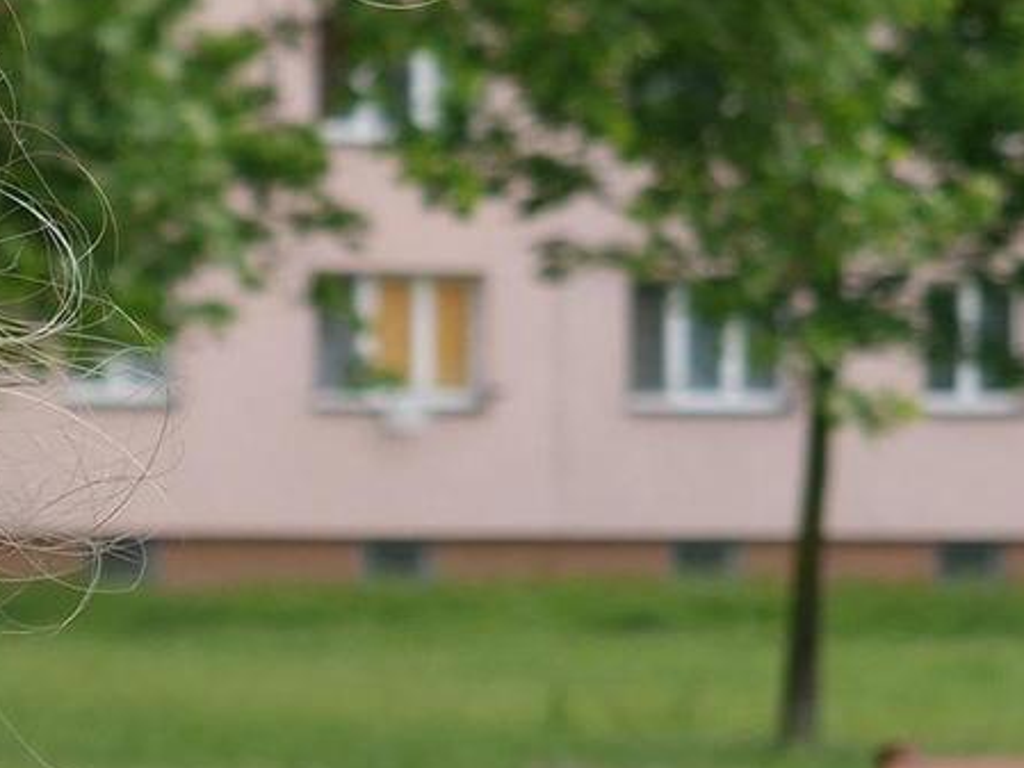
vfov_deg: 6.0
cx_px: -271
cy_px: 688
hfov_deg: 8.0
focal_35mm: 246
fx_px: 7279
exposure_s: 1/526
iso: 50
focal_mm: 7.9
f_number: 2.4
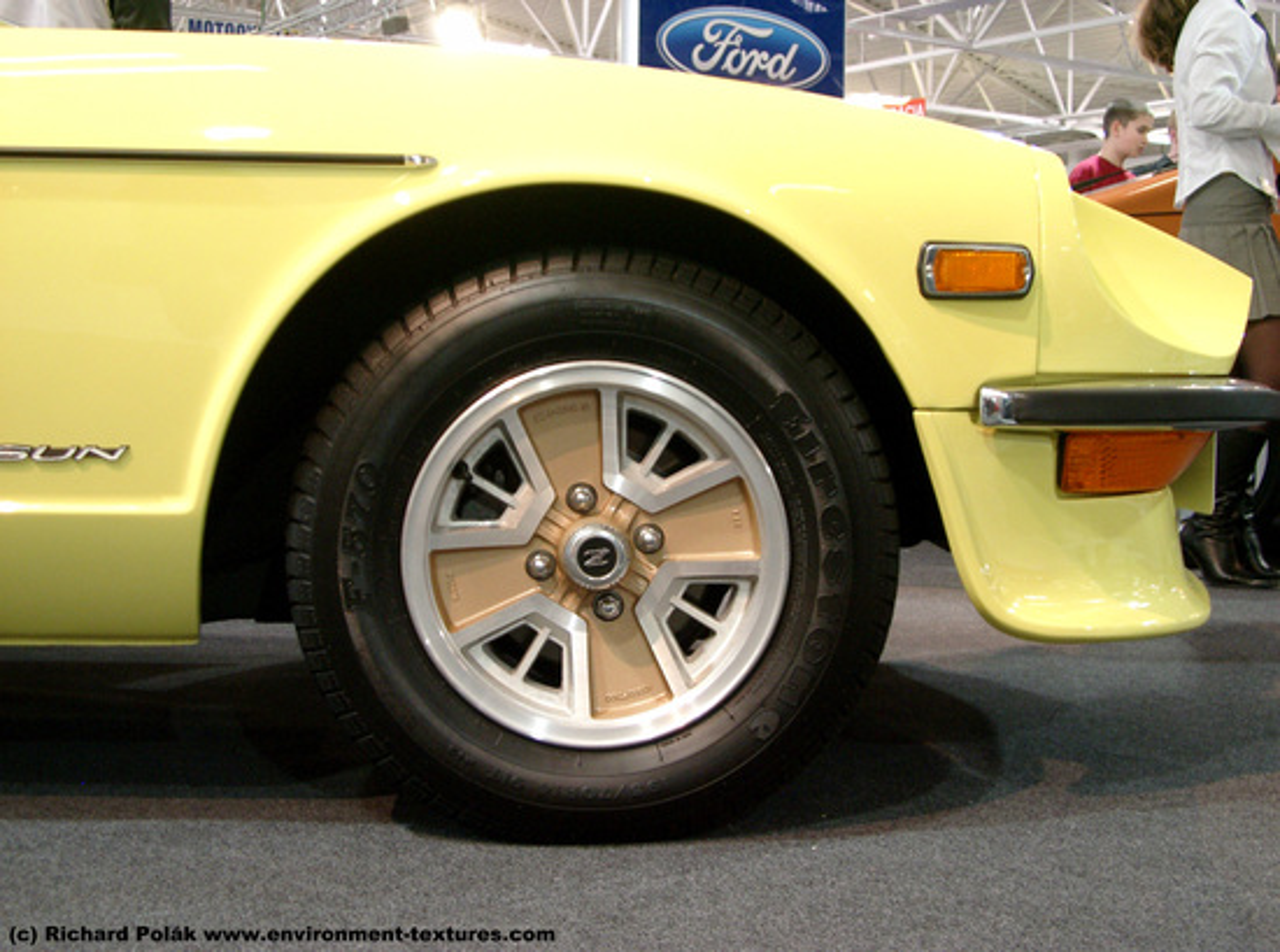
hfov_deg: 38.3
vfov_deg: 29.0
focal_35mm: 50
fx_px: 1843
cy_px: 476
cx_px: 640
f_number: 3
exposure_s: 1/60
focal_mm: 10.2
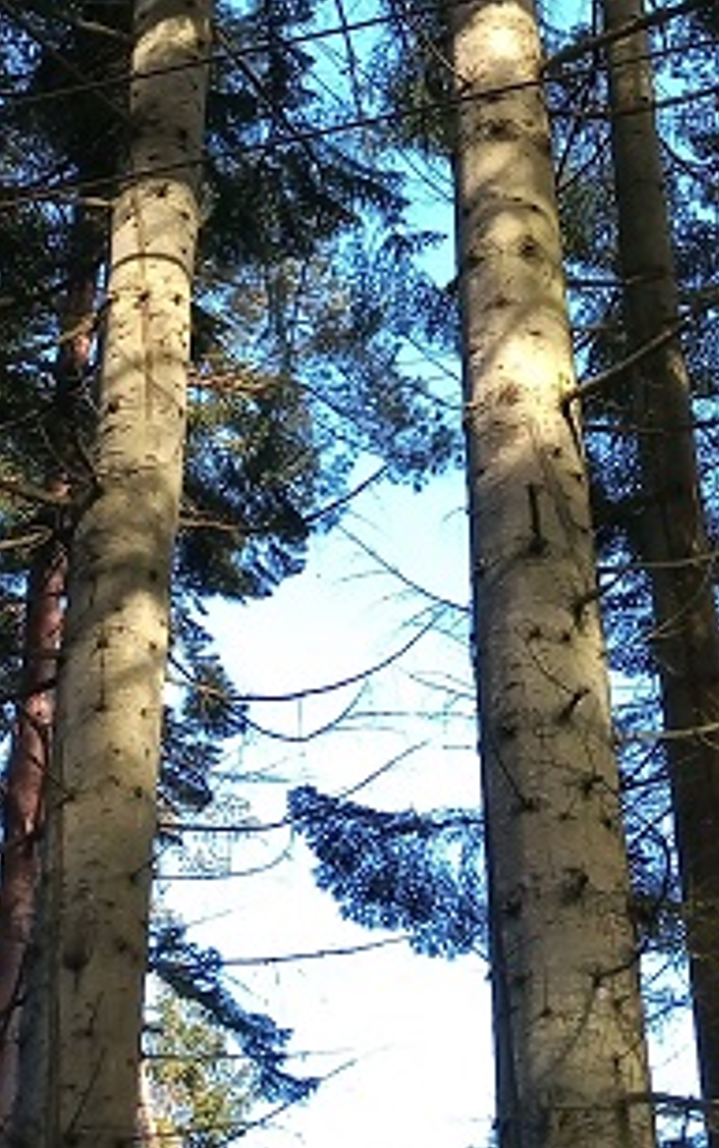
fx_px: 1721
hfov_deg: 23.5
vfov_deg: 34.1
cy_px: 37
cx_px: 469
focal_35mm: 55
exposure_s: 1/195
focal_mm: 3.54
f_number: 2
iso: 112
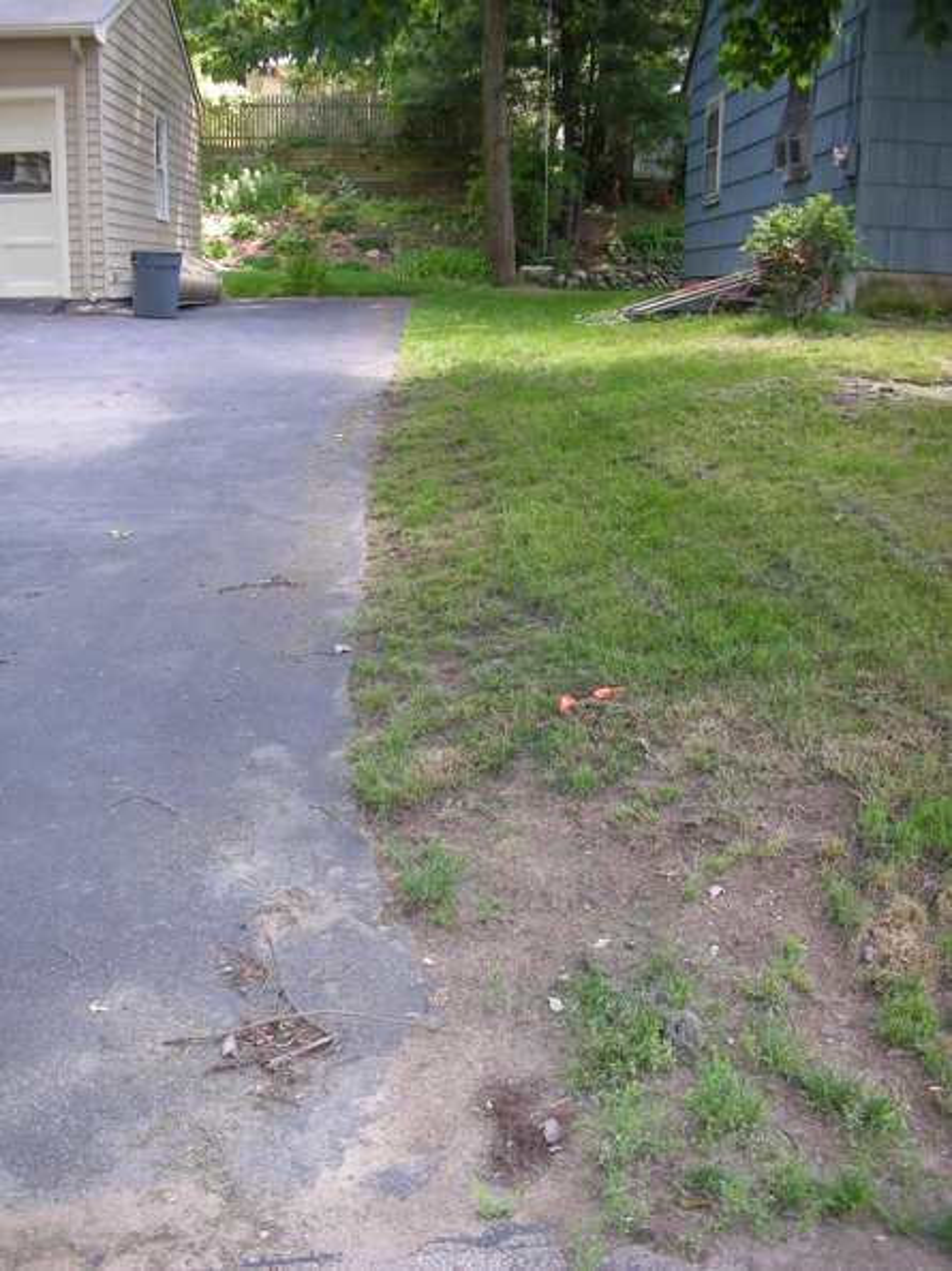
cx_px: 476
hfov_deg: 40.7
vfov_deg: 52.6
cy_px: 636
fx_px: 1284
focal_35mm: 35
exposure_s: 1/39.6
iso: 50
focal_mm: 5.8
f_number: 2.8
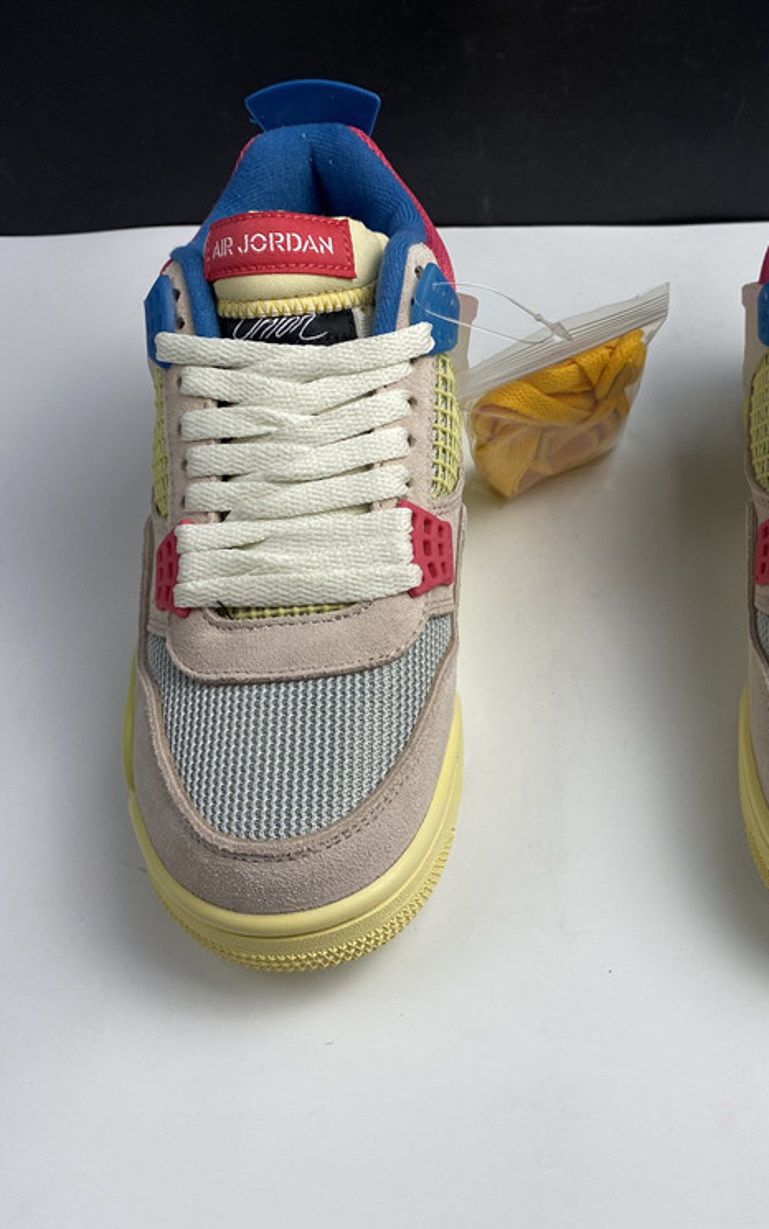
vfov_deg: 52.7
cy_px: 614
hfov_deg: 33.2
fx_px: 1240
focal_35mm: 37
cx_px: 642
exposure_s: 1/120
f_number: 1.8
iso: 32
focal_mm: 4.25
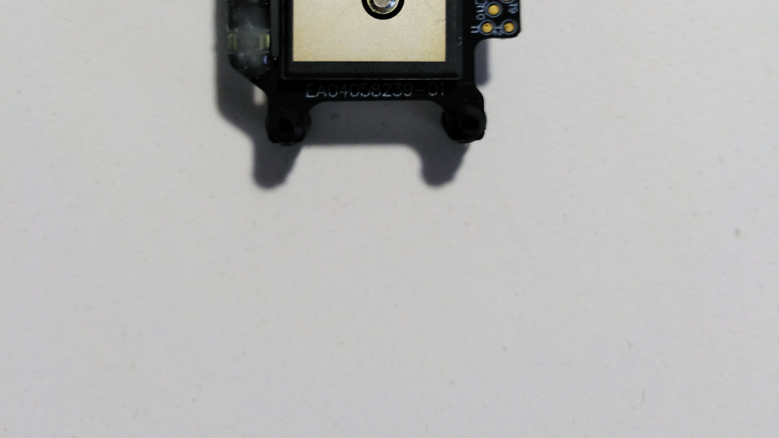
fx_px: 785
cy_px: 34
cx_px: 389
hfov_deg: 52.8
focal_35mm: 38
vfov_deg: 29.7
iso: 110
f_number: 2.2
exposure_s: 1/100
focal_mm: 3.46
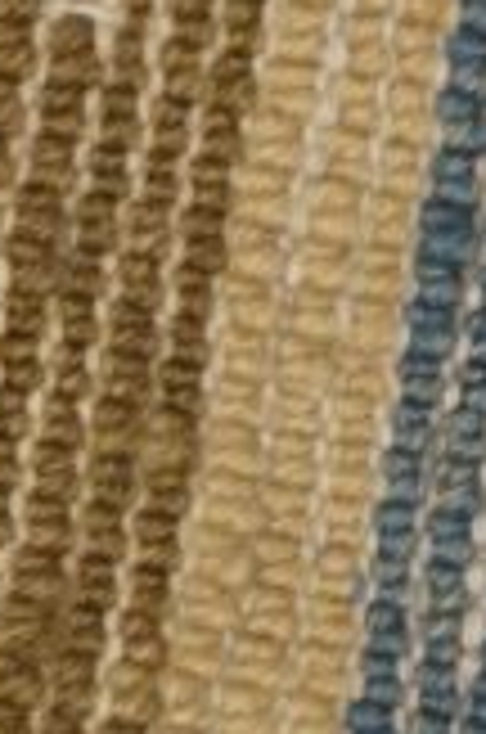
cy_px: 718
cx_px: -14
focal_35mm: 150
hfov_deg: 9.0
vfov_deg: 13.5
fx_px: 3050
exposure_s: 1/60
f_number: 4
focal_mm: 18
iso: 800
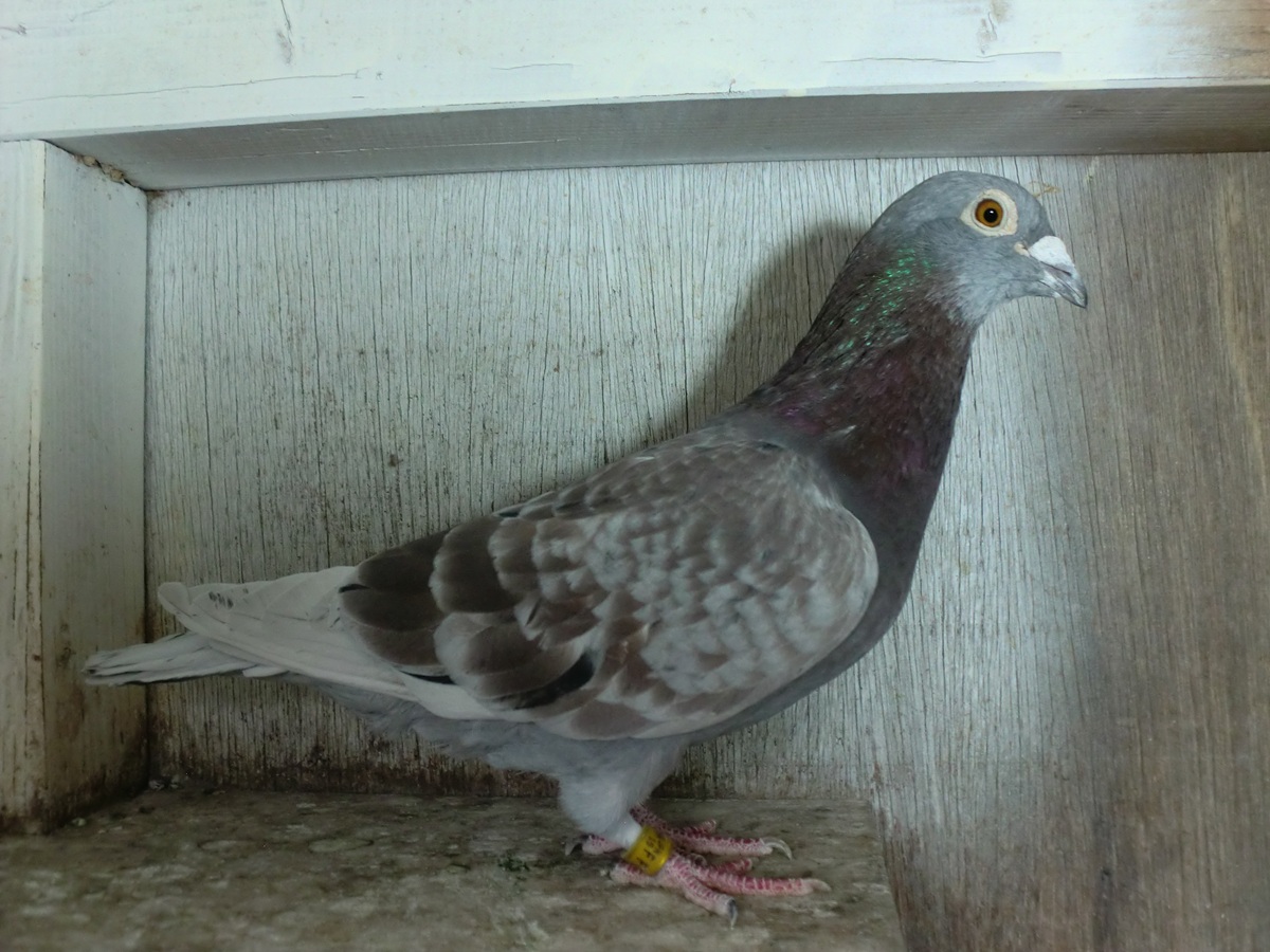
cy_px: 476
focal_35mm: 35
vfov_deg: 40.7
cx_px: 635
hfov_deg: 52.6
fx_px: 1284
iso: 320
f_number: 3.1
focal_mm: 6.3
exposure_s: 1/60
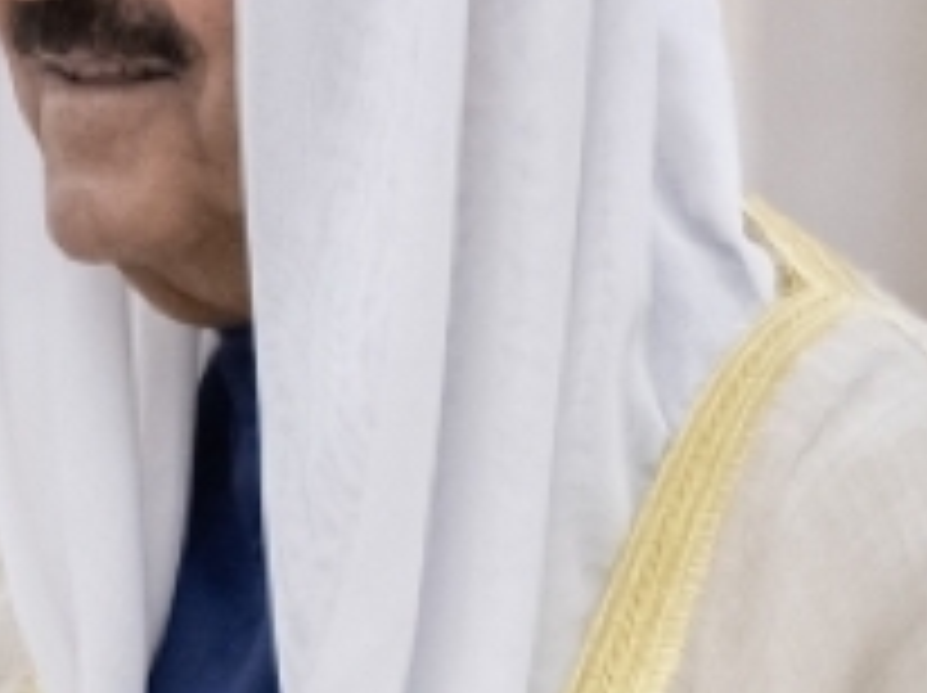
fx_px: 9148
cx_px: -1170
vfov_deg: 4.3
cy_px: 504
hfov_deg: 5.6
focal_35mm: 342
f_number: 3.2
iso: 4000
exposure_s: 1/200
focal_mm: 61
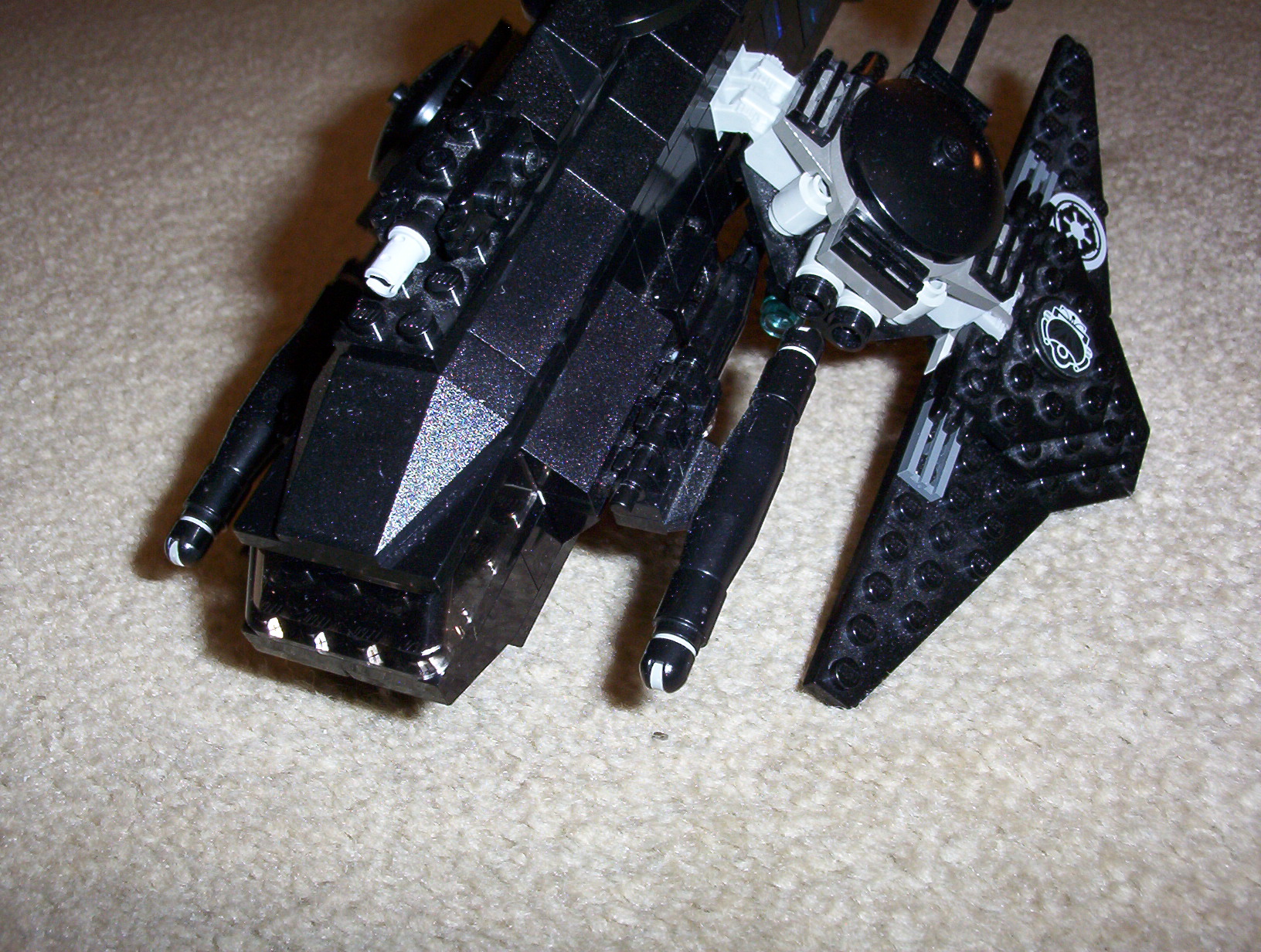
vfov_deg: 37.0
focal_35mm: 39
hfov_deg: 47.8
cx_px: 630
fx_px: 1424
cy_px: 476
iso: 140
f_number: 4.5
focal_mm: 6
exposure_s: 1/30
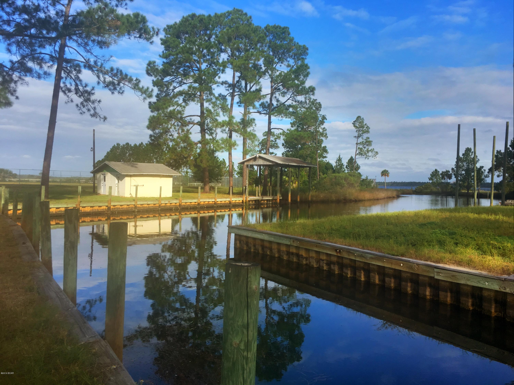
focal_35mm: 29
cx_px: 257
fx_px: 431
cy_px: 192
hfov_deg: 61.7
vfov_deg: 48.2
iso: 25
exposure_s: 1/2849
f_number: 2.2
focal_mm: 4.15
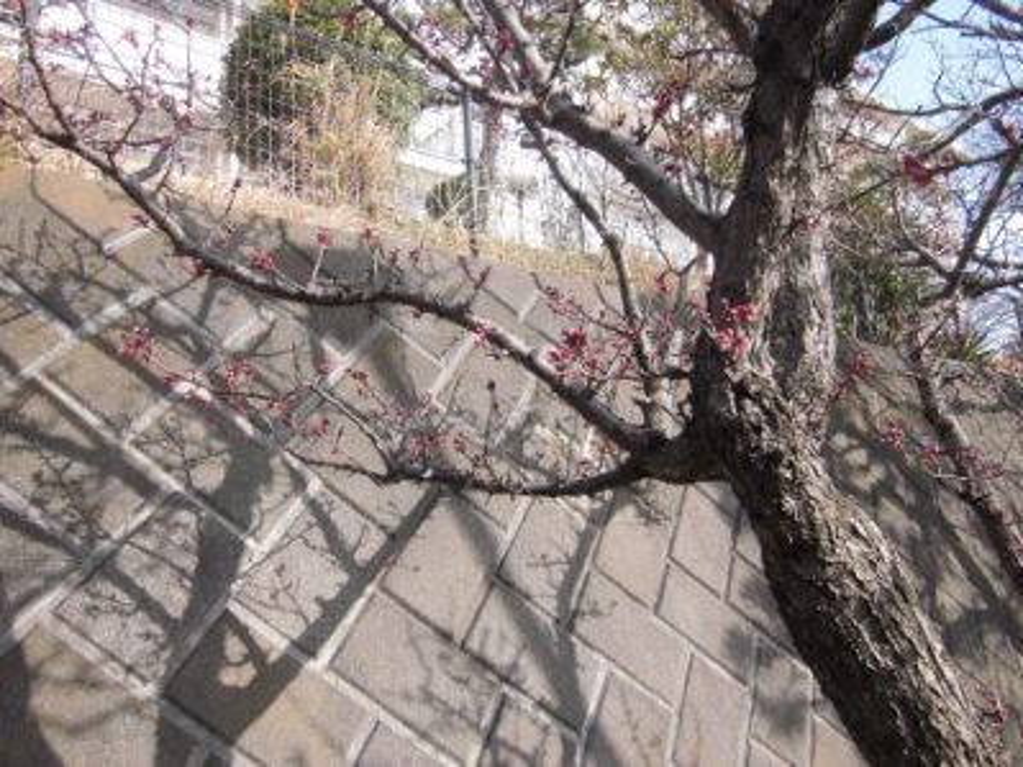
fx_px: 768
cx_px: 512
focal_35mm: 26
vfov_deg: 53.0
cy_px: 384
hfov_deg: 67.3
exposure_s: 1/400
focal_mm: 4.7
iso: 100
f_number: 2.8
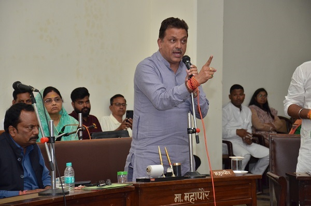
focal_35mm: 112
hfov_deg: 18.2
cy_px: 103
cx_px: 156
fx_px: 970
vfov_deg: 12.1
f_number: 6.3
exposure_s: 1/250
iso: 800
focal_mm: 75
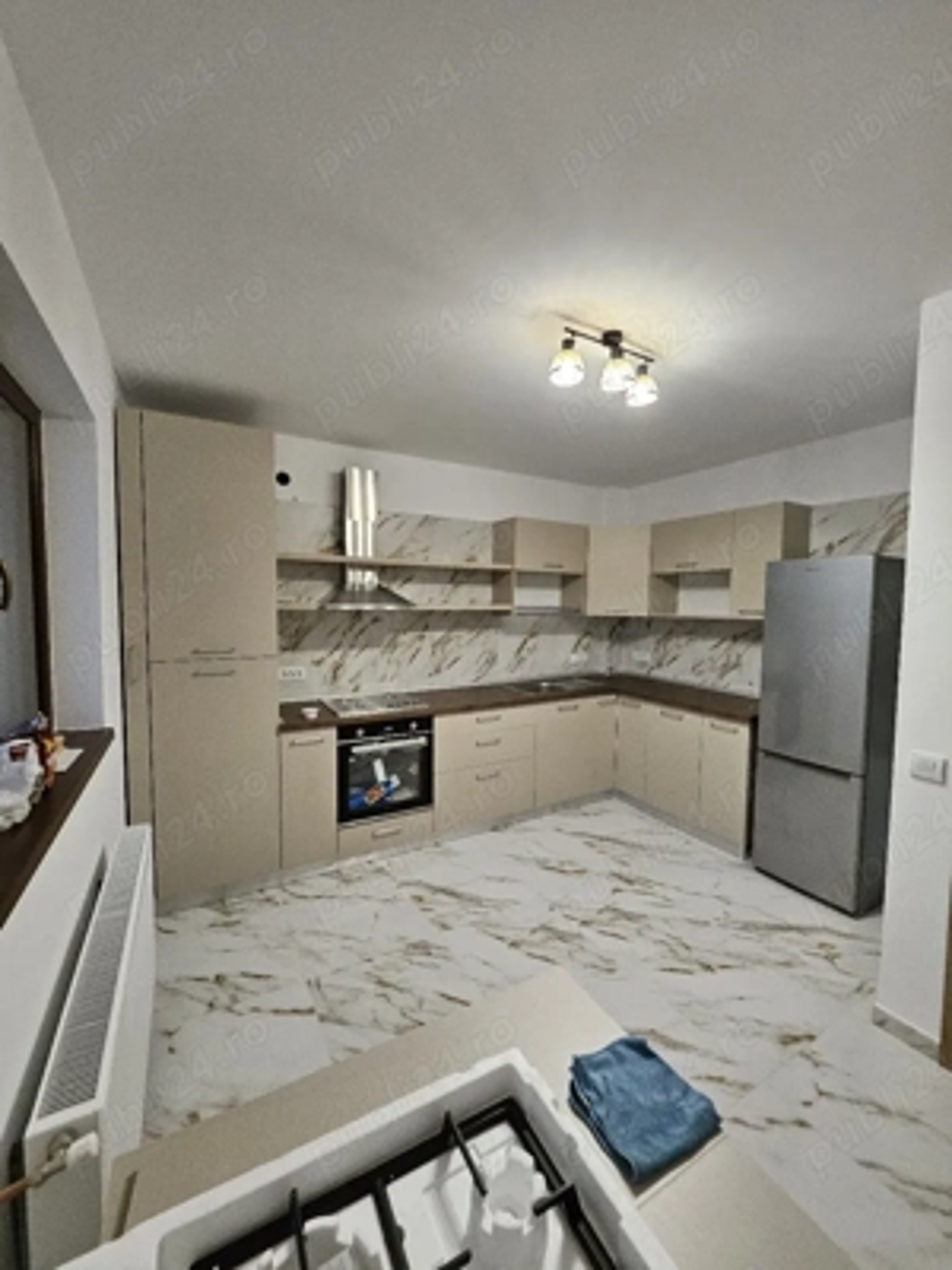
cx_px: 476
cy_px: 635
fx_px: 477
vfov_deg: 106.2
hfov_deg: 89.9
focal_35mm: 13
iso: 320
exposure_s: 1/50
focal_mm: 1.7
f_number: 2.2
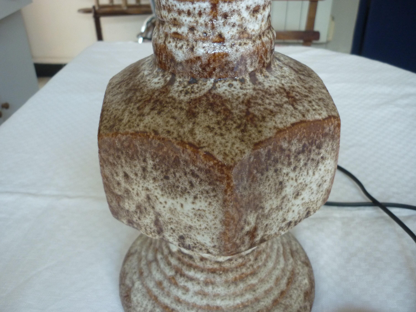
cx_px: 208
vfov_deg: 42.9
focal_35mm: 33
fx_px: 397
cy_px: 156
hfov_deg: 55.4
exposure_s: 1/30
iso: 200
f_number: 2.8
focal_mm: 5.5
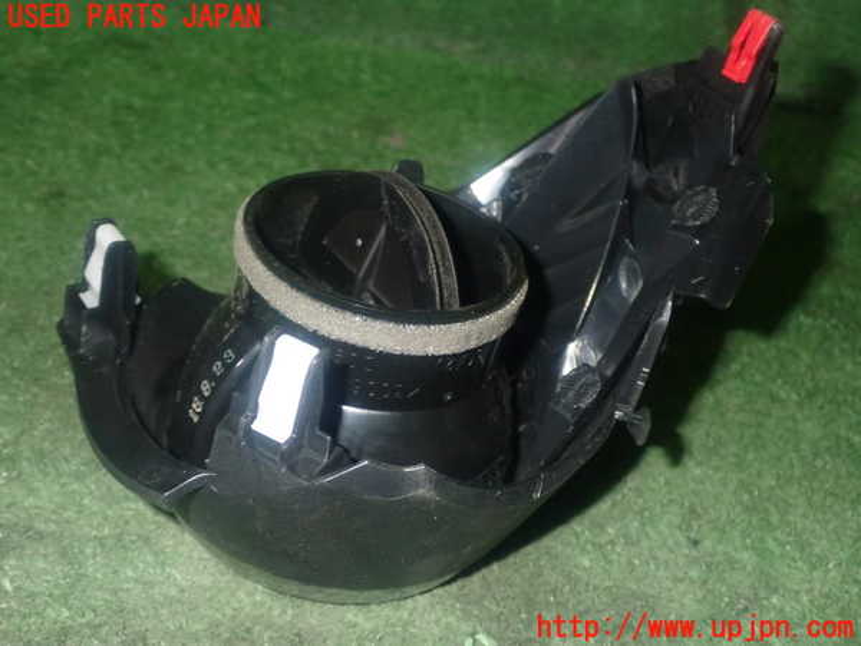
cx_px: 430
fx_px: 1094
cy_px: 323
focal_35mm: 44
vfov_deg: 32.9
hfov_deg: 42.9
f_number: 9
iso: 800
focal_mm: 7.84
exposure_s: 1/40
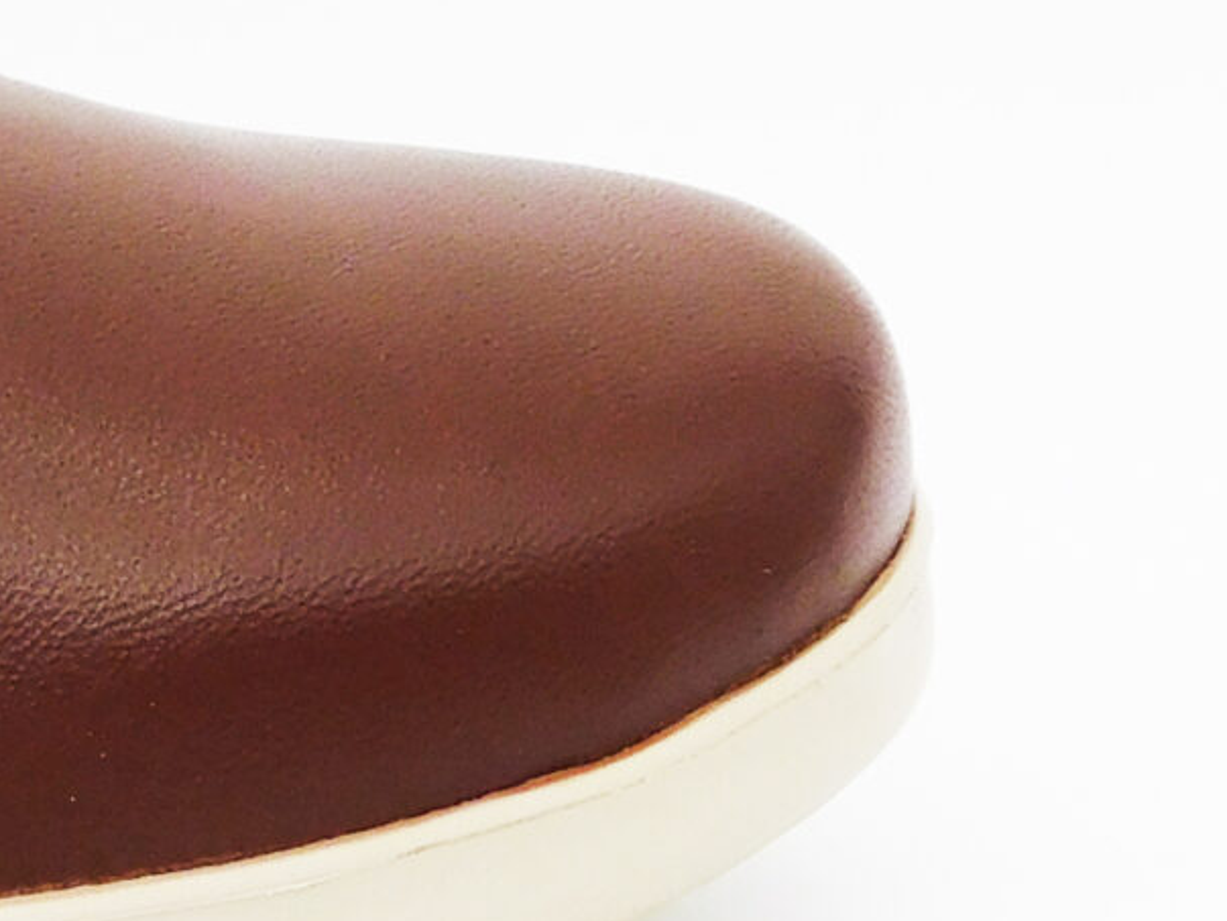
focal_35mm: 280
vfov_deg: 5.3
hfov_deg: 6.9
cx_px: -1125
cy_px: 87
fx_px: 9931
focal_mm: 11.7
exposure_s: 1/250
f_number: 4.2
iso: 125
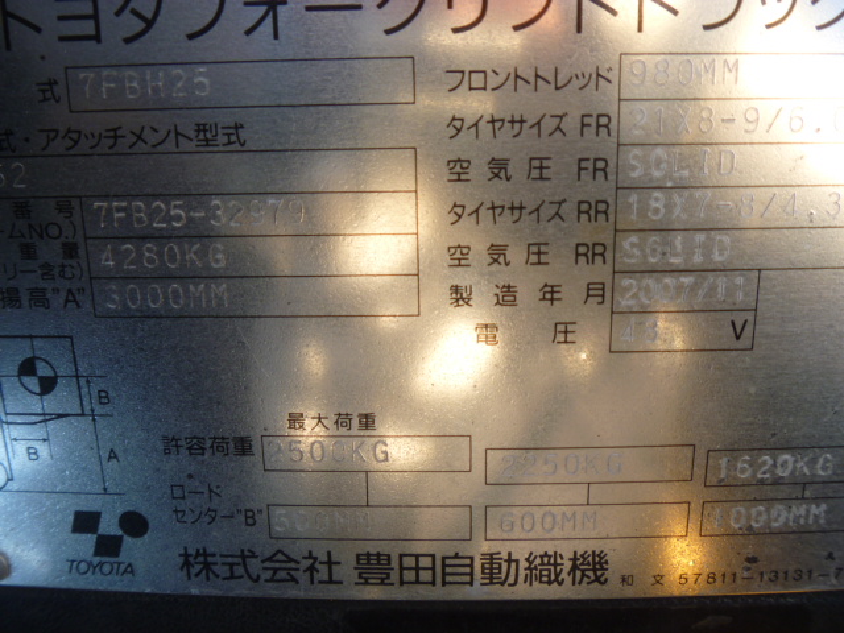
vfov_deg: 40.7
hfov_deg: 52.6
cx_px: 422
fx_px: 853
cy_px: 316
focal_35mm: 35
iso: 80
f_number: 3.5
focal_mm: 6.3
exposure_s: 1/60
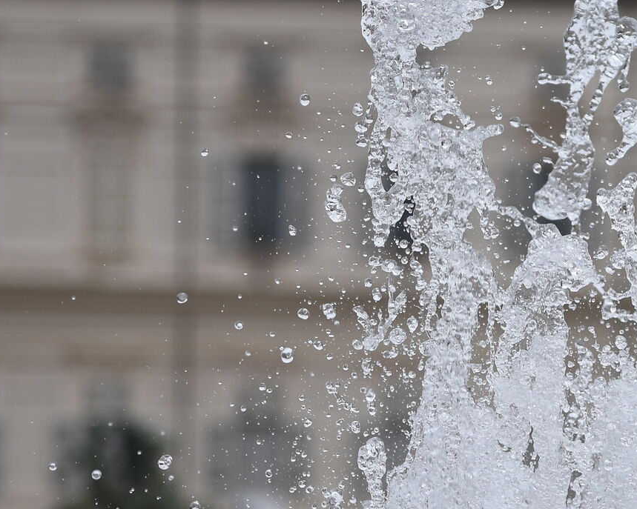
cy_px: 326
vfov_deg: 6.0
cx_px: 562
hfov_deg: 7.5
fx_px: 4845
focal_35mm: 257
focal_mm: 98
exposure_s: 1/1600
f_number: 4
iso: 400
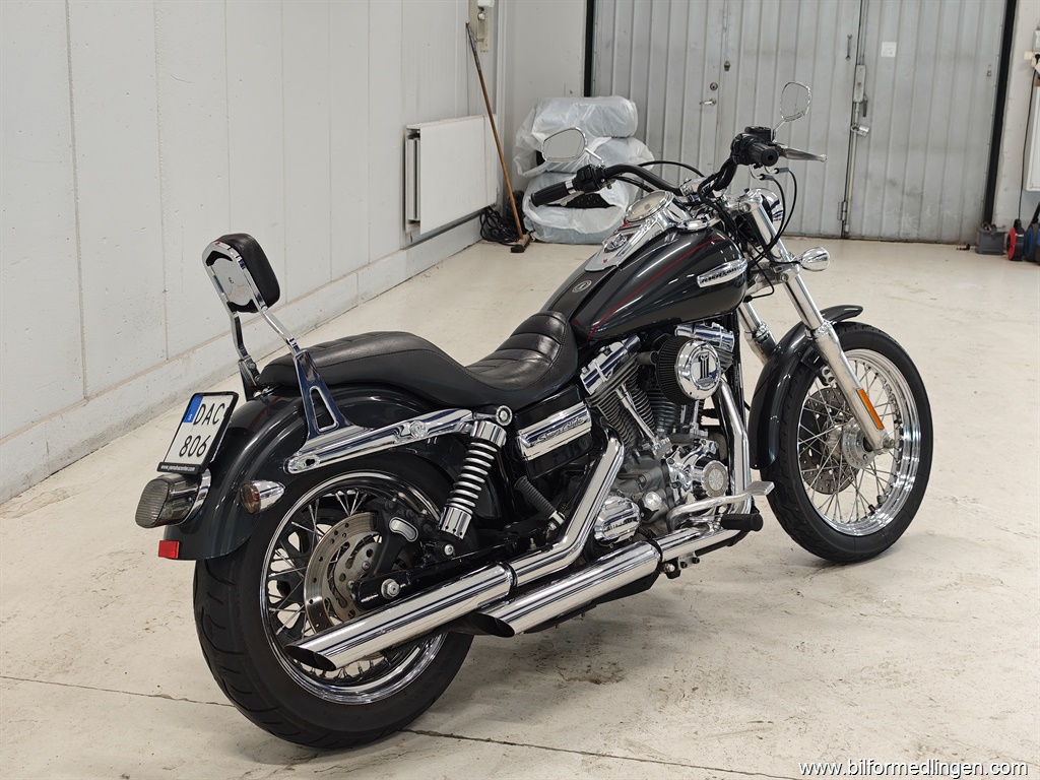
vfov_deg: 31.5
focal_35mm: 46
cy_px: 390
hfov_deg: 41.2
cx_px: 520
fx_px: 1382
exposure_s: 1/100
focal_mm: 8.72
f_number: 2
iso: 310
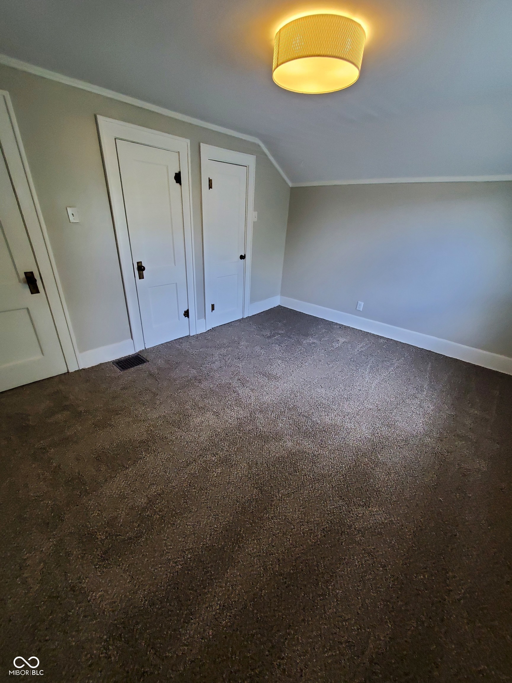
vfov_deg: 106.2
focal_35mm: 13
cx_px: 256
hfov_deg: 89.9
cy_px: 342
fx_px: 256
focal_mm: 1.8
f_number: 2.2
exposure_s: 1/60
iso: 250
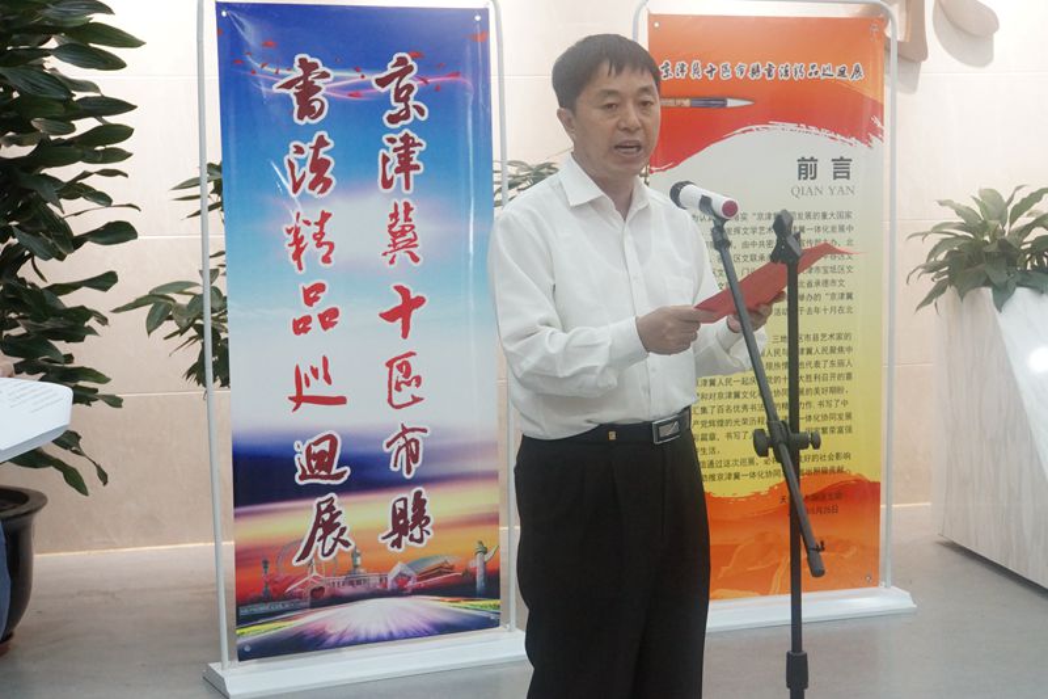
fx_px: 1863
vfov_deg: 21.2
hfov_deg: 31.4
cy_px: 350
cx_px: 524
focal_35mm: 64
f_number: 6.3
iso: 3200
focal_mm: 43
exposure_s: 1/125
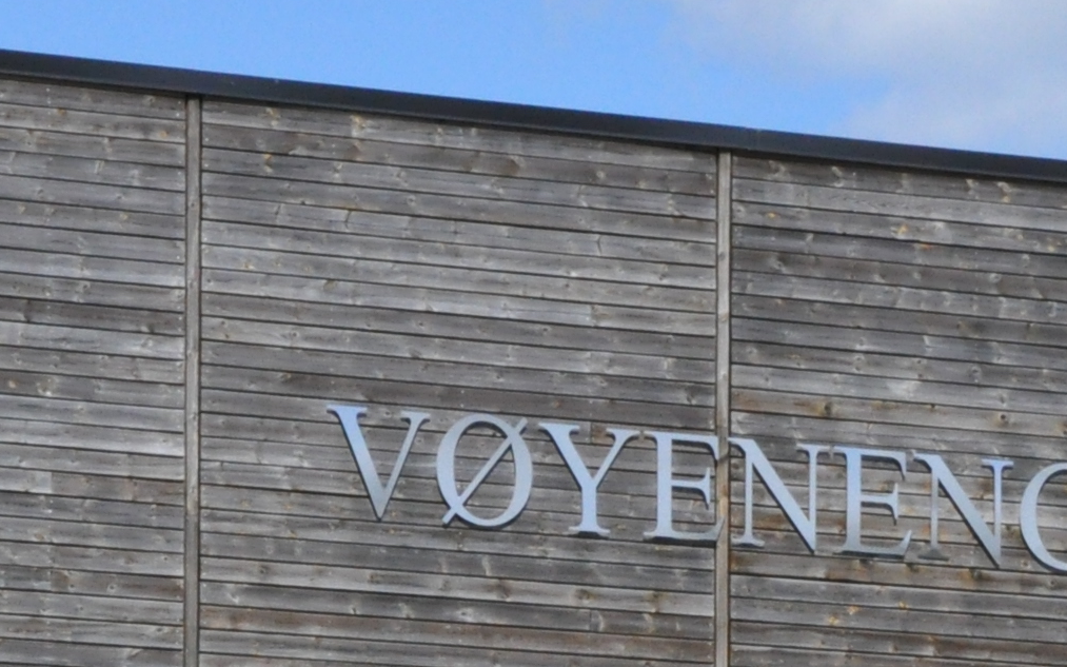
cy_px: 1117
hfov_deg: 6.2
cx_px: 1300
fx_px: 9770
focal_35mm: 336
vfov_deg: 3.9
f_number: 14
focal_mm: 52
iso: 1000
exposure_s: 1/800
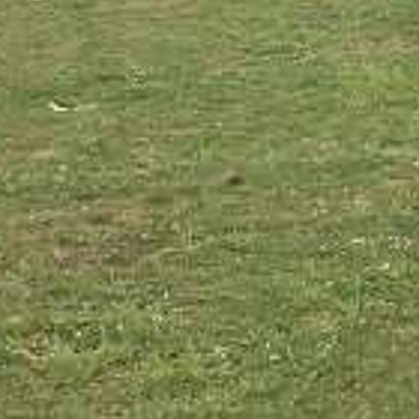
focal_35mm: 107
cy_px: -163
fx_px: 1465
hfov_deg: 15.0
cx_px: 642
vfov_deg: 15.3
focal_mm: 4.15
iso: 32
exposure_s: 1/419
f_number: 2.2
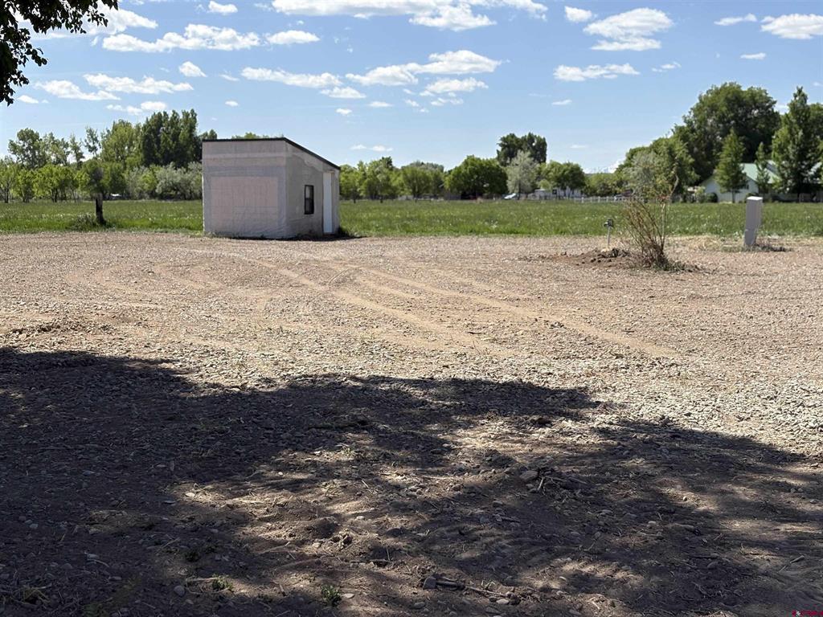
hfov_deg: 36.8
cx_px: 412
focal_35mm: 52
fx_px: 1236
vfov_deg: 28.0
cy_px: 308
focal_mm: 5.96
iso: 32
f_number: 1.6
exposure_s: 1/3636
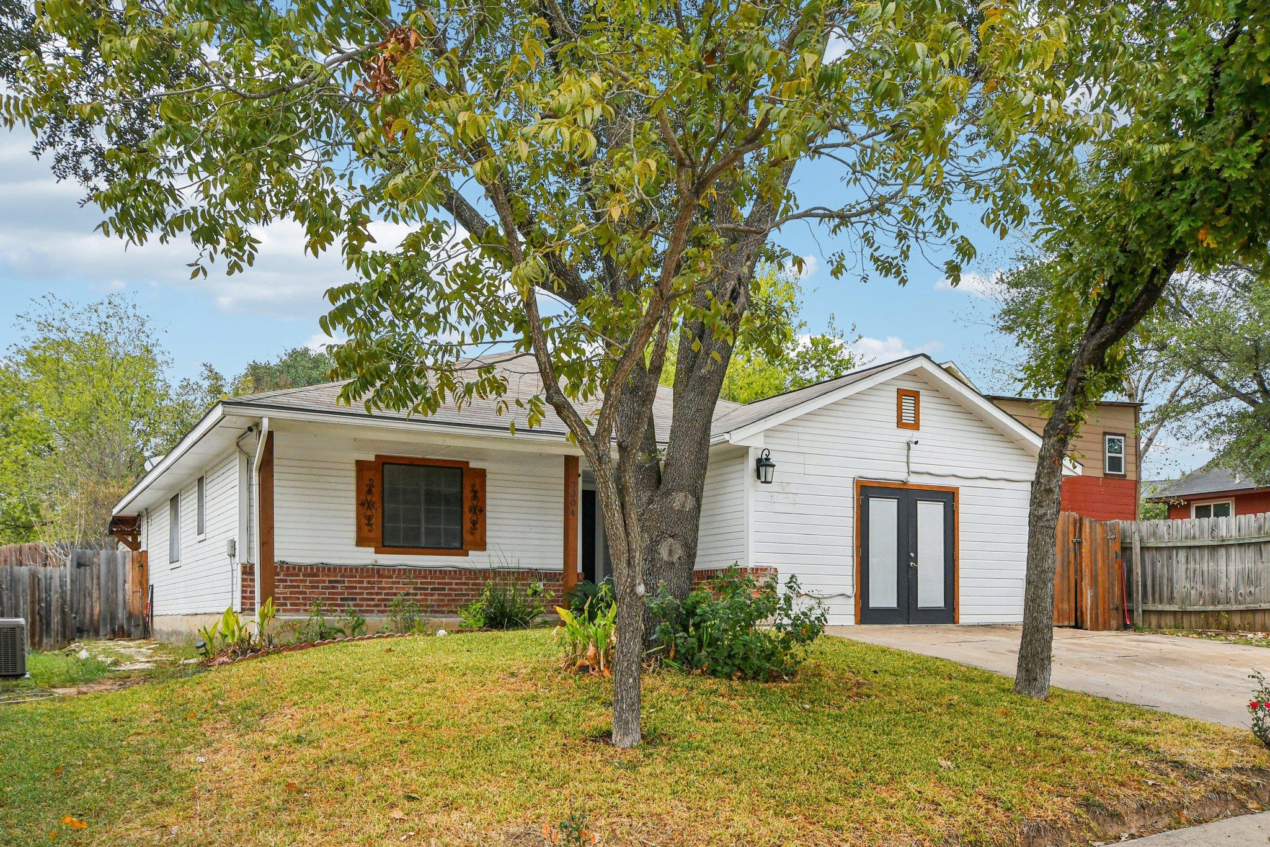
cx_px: 635
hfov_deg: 61.9
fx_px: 1058
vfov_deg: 43.6
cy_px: 424
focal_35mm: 30
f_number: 8
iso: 400
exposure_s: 1/800
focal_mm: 20
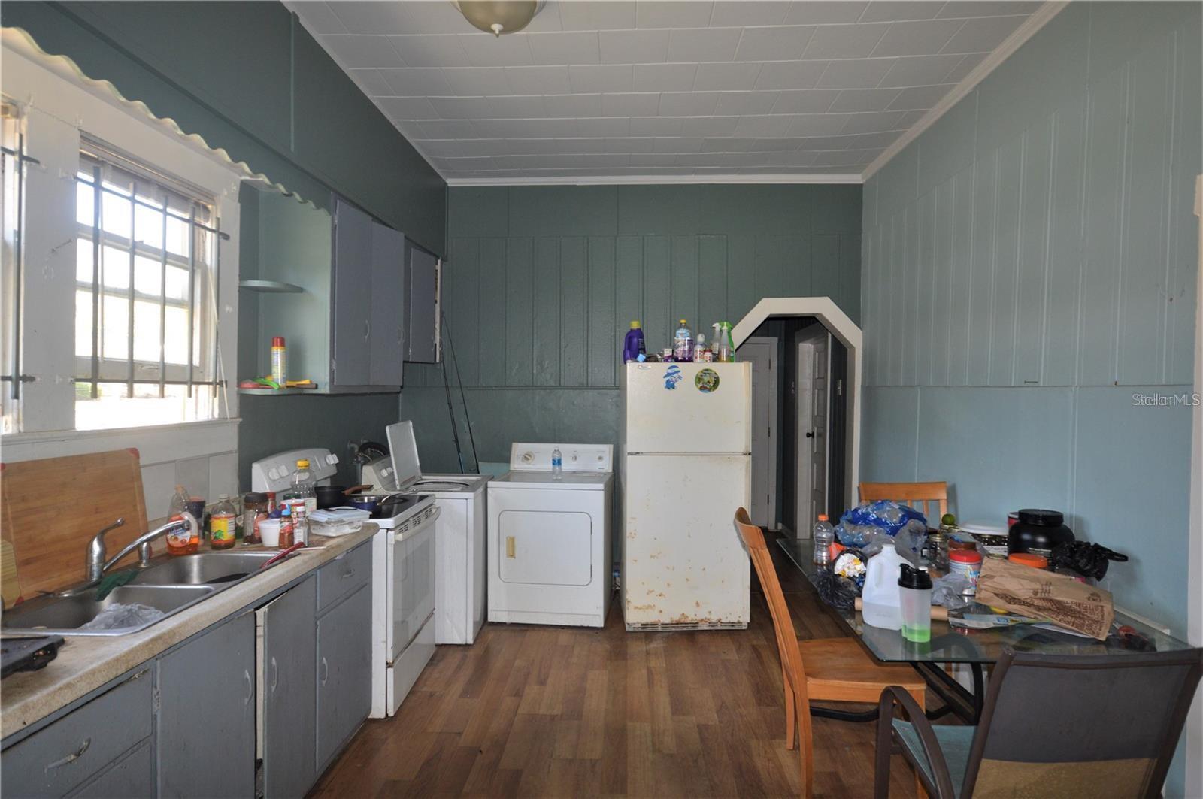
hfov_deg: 85.5
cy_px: 400
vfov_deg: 63.1
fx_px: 651
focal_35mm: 20
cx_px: 602
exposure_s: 1/60
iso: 400
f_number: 4.5
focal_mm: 13
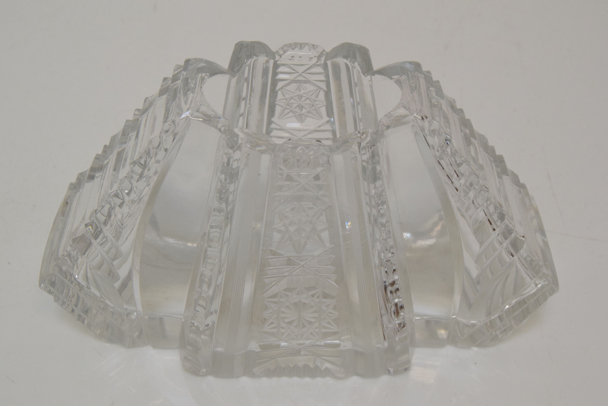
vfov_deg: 26.5
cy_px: 203
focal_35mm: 51
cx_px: 304
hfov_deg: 38.9
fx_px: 862
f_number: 9
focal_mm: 34
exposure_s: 1/320
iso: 1600
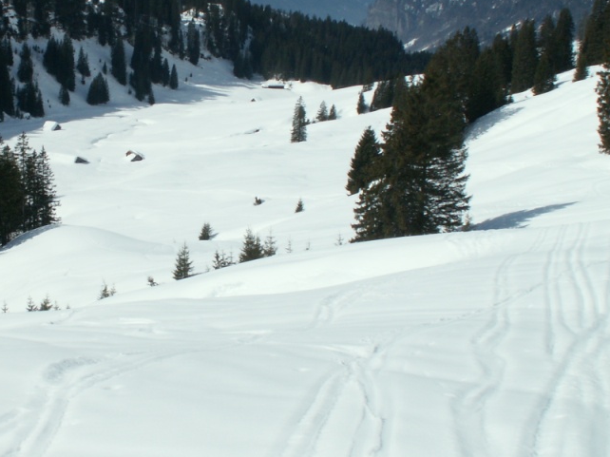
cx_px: 162
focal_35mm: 67
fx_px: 1180
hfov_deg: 28.6
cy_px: 176
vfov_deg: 21.9
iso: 50
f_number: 8
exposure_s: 1/320
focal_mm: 7.04
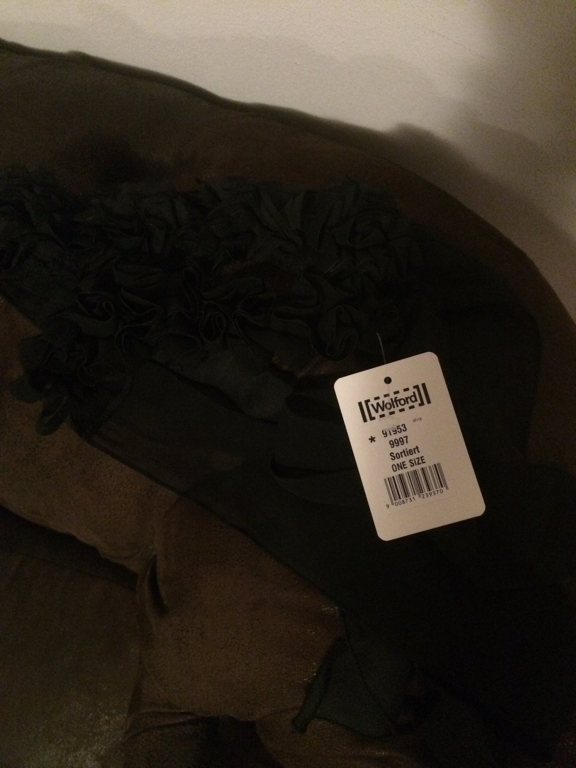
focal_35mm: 29
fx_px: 643
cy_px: 384
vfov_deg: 61.7
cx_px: 288
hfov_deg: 48.2
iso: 640
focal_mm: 4.15
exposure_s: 1/17
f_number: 2.2
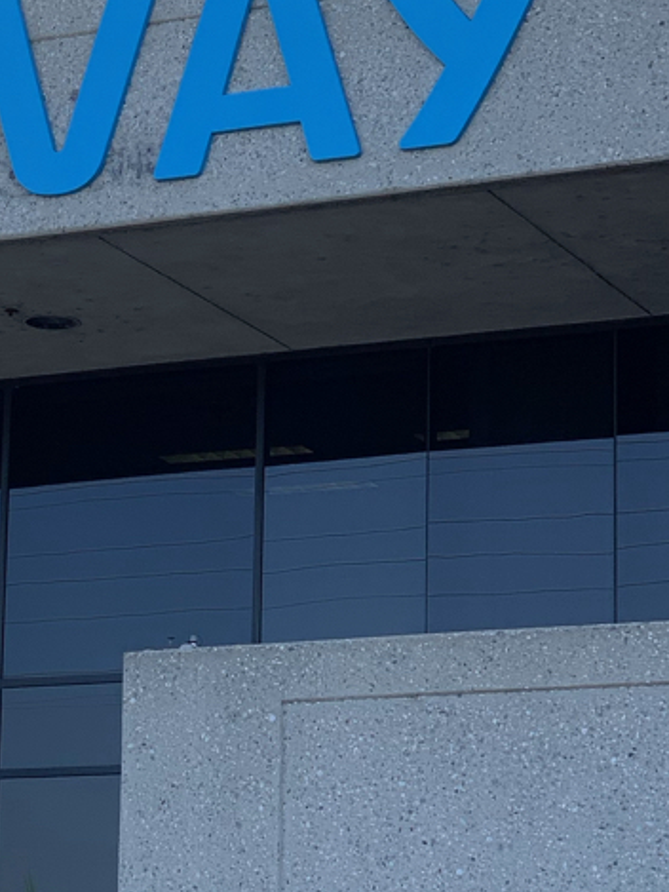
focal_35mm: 142
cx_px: -53
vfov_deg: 13.9
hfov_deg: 10.3
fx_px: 3657
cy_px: 483
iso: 16
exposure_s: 1/516
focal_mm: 6
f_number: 2.4
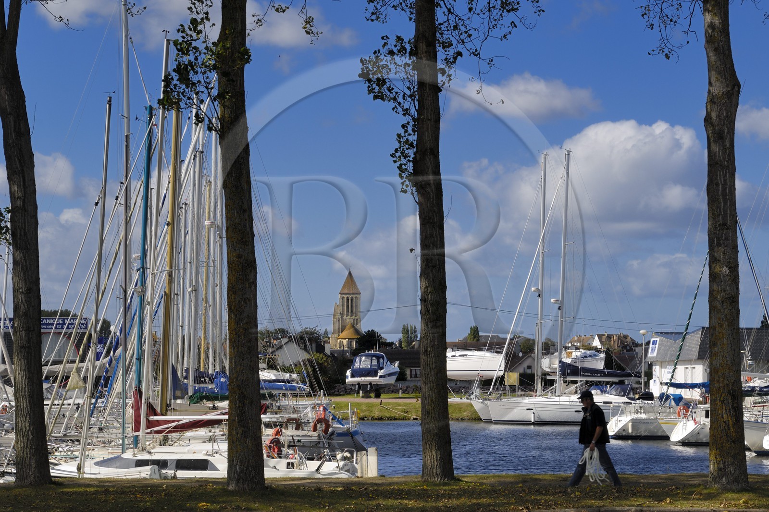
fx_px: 2082
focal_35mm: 98
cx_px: 384
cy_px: 256
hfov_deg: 20.9
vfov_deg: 14.0
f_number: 10
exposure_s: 1/160
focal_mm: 65
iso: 100
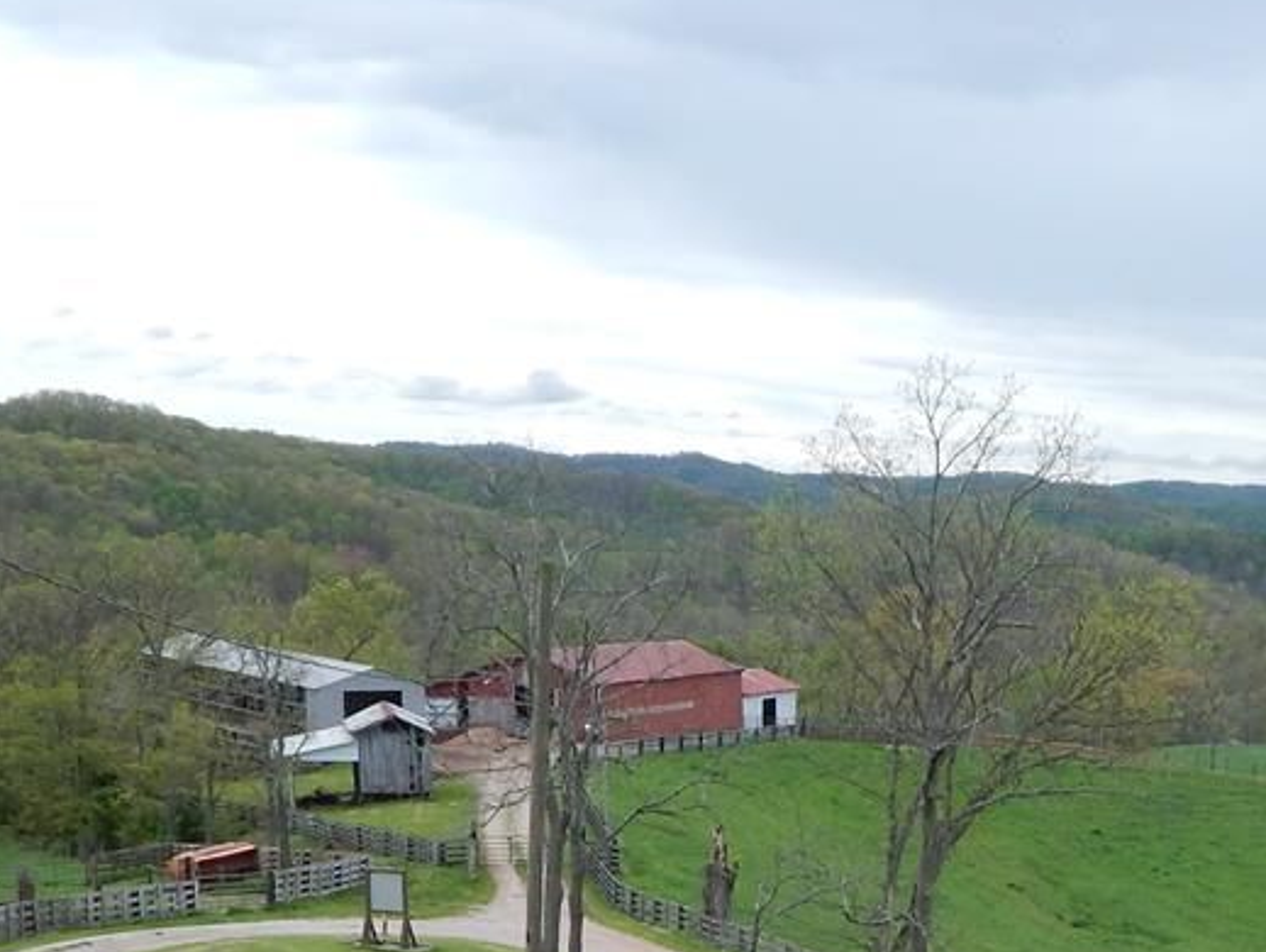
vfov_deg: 23.2
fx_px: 2232
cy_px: 932
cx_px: 1190
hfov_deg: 30.0
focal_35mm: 61
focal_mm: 4
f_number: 3
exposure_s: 1/1250
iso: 125
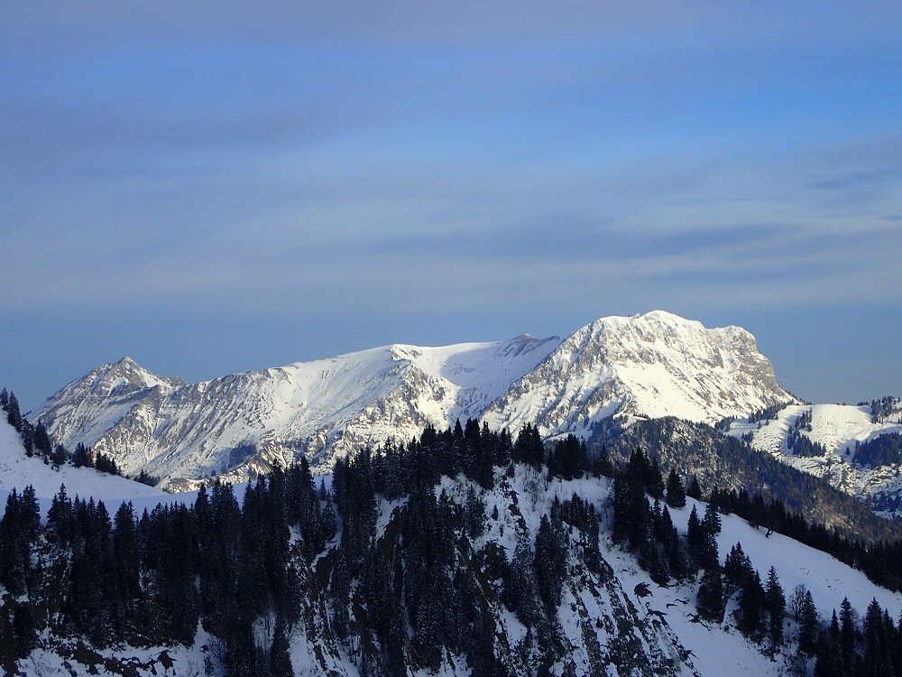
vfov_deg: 17.4
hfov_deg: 23.0
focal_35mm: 85
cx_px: 451
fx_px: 2215
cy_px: 338
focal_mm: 15.41
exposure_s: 1/250
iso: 100
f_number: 6.3
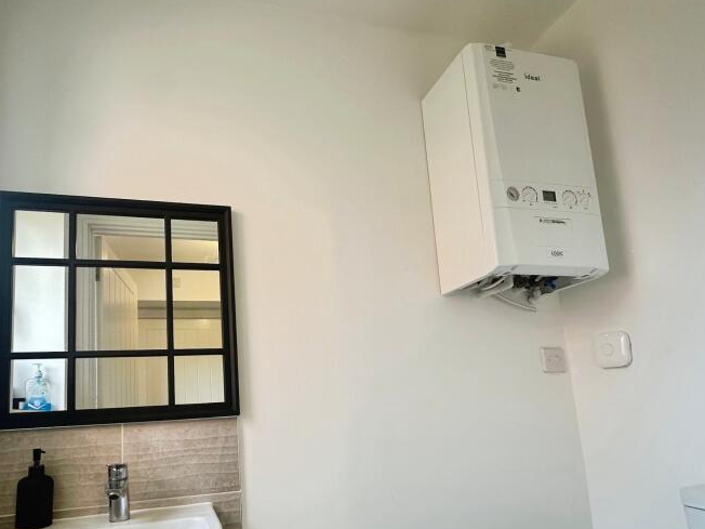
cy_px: 351
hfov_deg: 75.7
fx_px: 448
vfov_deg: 59.7
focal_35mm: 22
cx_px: 288
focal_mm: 2.22
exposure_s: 1/99
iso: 125
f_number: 2.2
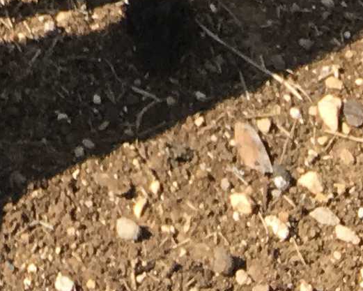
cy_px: -1092
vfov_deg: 5.5
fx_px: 2353
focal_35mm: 219
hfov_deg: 8.0
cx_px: -597
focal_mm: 4.15
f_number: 2.2
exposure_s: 1/1054
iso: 25
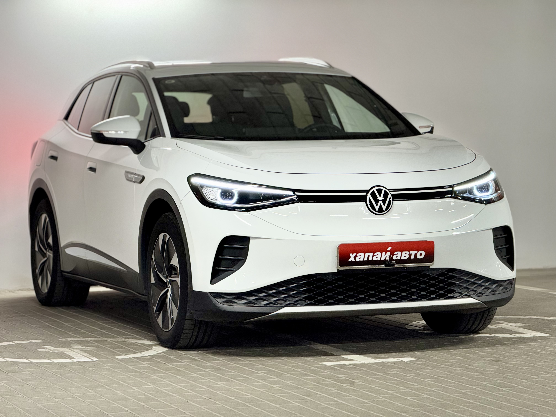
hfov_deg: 16.4
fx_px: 1927
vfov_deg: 12.3
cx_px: 278
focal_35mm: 120
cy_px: 208
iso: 250
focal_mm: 15.66
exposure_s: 1/50
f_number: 2.8
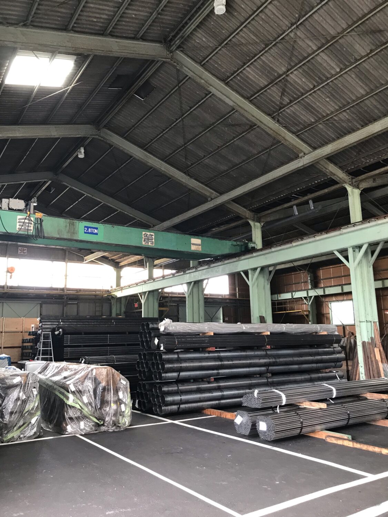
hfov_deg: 49.7
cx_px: 194
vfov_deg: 63.4
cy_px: 258
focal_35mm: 28
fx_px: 418
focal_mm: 3.99
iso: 40
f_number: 1.8
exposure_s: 1/18
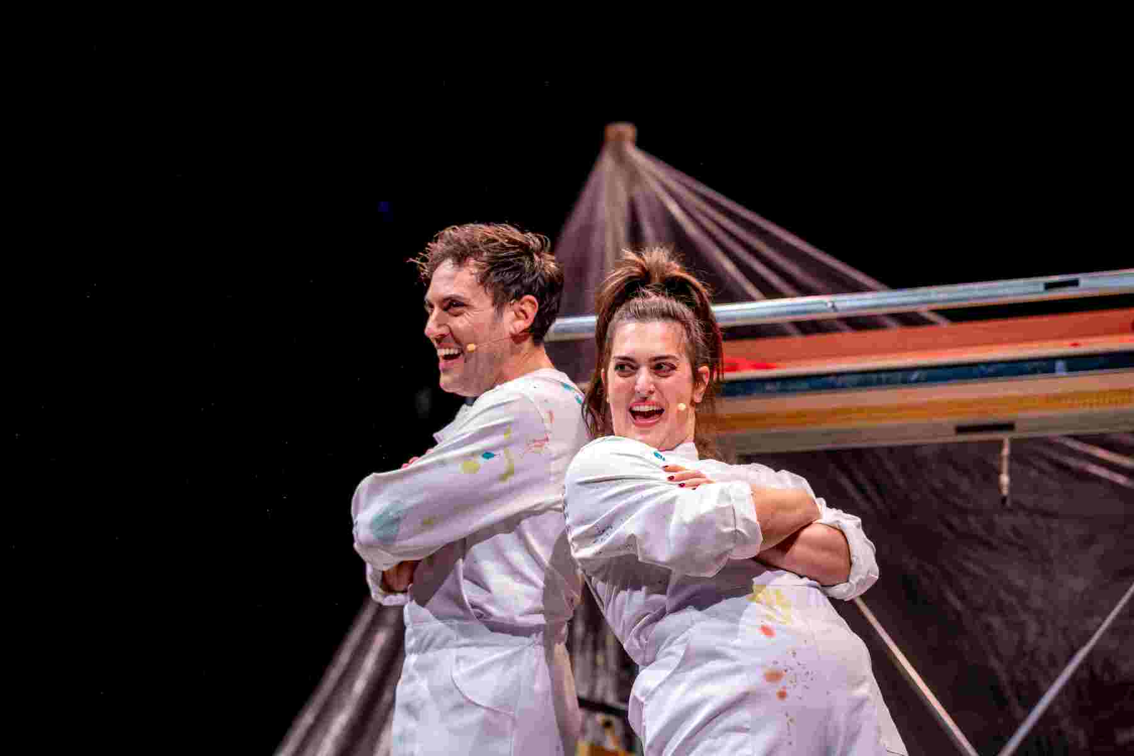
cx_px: 567
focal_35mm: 128
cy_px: 378
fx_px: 4032
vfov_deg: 10.7
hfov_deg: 16.0
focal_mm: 85
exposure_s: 1/400
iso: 3200
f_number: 2
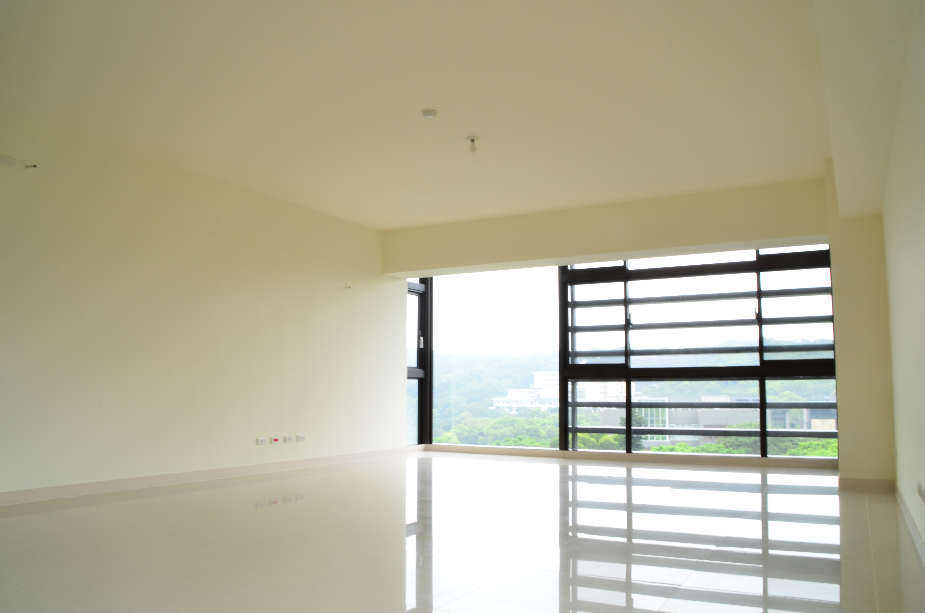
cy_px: 306
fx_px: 692
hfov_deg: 67.5
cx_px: 462
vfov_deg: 47.7
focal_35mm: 27
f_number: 22
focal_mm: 18
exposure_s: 1/6
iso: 140
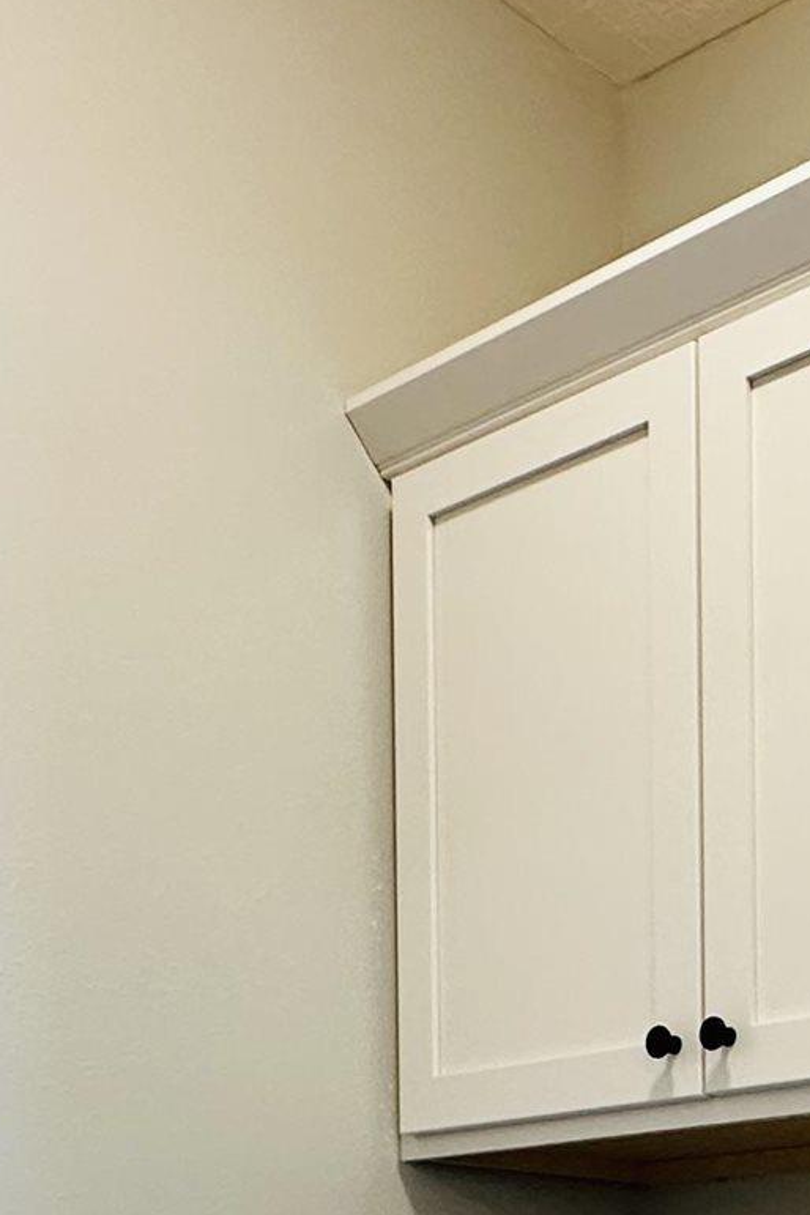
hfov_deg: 22.9
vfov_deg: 30.2
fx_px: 1957
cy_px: 1393
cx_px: 706
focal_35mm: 58
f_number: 2.2
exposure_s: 1/60
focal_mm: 2.22
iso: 200
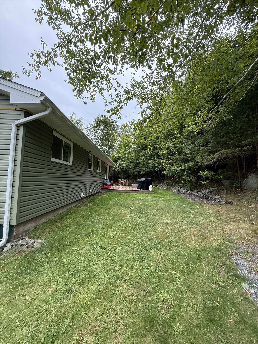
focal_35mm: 14
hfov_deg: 85.7
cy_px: 172
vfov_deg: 102.1
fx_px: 139
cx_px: 129
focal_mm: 2.22
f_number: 2.2
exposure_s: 1/430
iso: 64
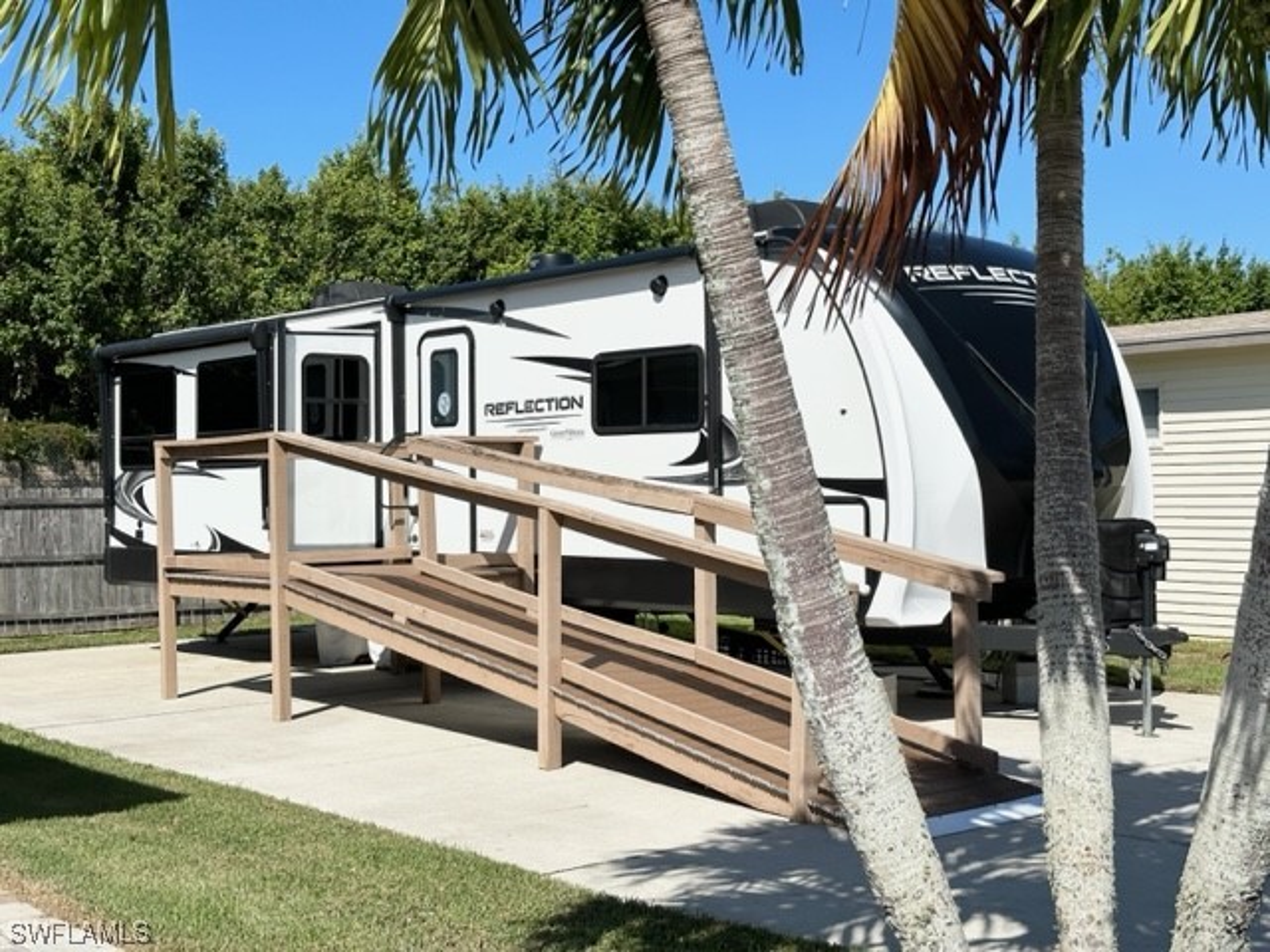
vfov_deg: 30.3
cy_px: 476
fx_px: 1761
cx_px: 635
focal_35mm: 48
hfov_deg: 39.7
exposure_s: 1/8197
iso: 64
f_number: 1.78
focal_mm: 6.86
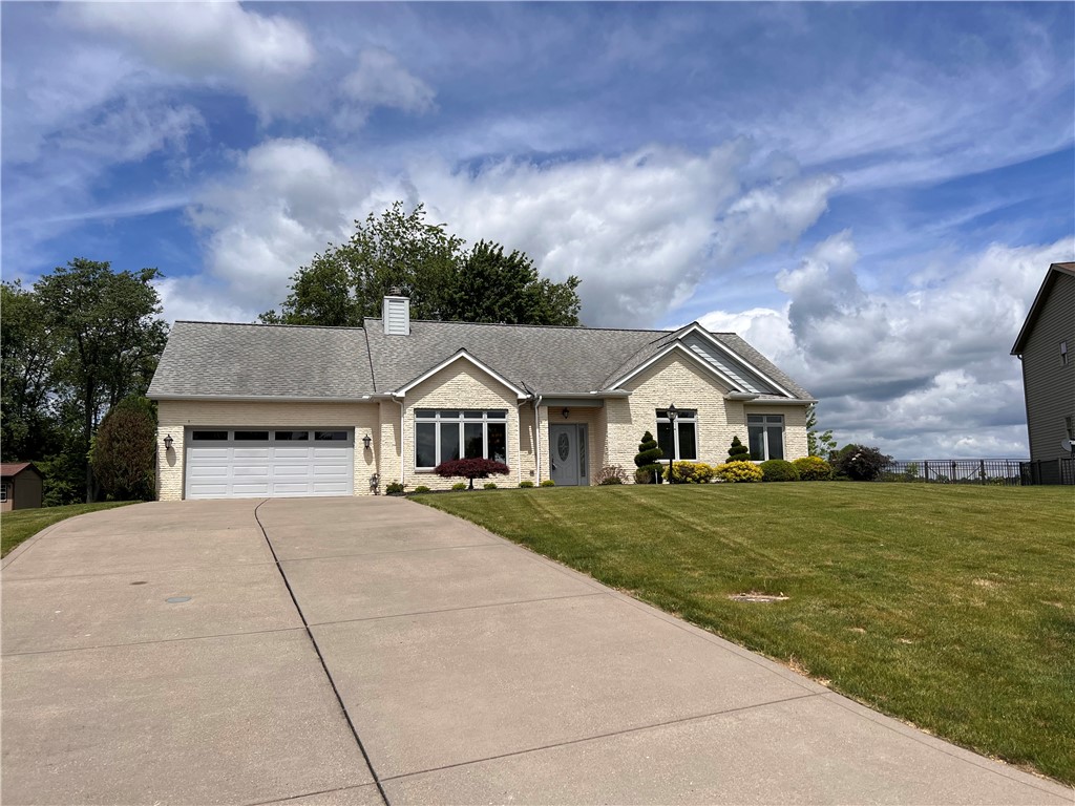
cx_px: 538
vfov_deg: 53.1
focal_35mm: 26
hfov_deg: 67.3
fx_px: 807
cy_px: 403
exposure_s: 1/9434
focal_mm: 5.7
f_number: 1.5
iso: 50
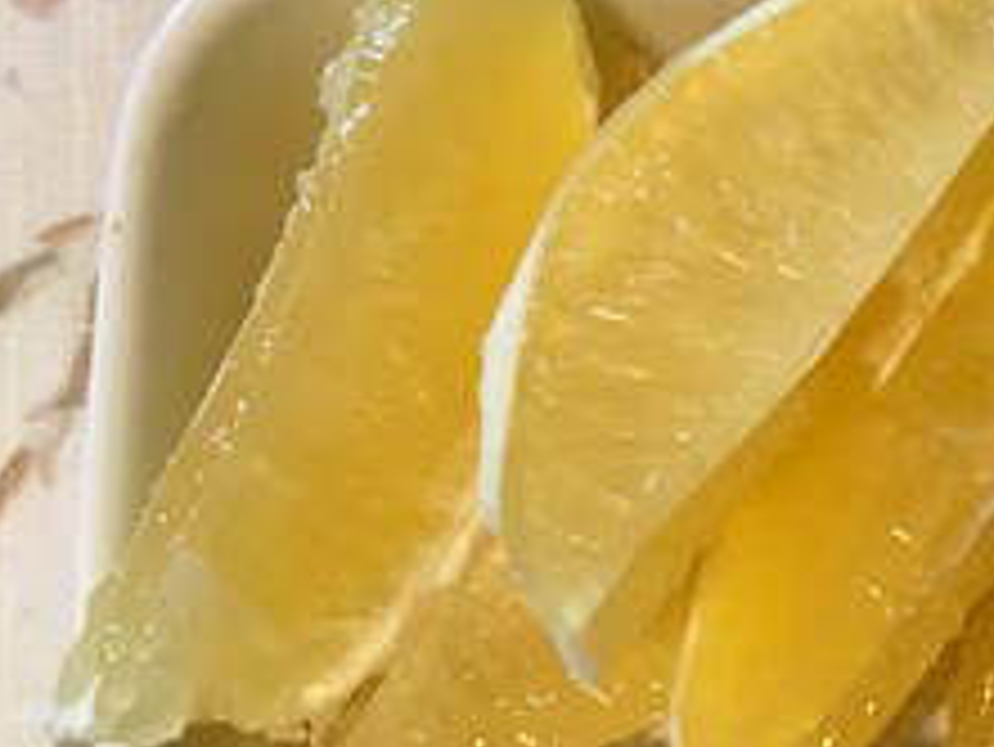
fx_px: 1609
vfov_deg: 26.1
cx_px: 850
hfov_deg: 33.0
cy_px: 382
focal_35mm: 56
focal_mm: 3.3
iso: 80
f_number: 2.4
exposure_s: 1/30
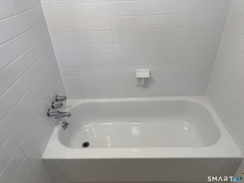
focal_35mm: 24
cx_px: 122
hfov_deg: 71.6
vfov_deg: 56.8
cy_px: 92
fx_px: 169
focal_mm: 6.76
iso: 50
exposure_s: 1/134
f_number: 1.78
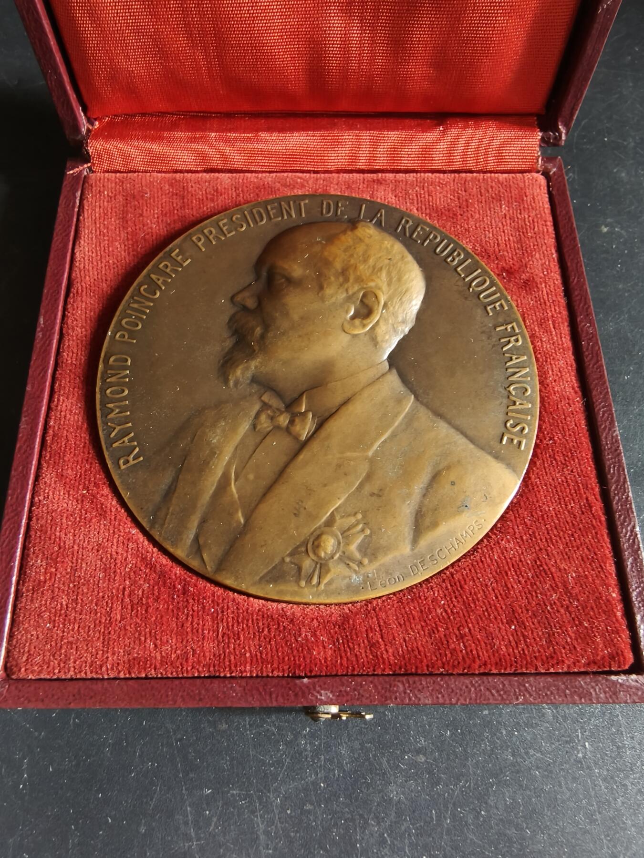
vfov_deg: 73.9
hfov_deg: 58.9
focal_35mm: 23
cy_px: 429
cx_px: 322
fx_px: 571
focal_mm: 2.32
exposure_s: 1/34.7
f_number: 2
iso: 1000
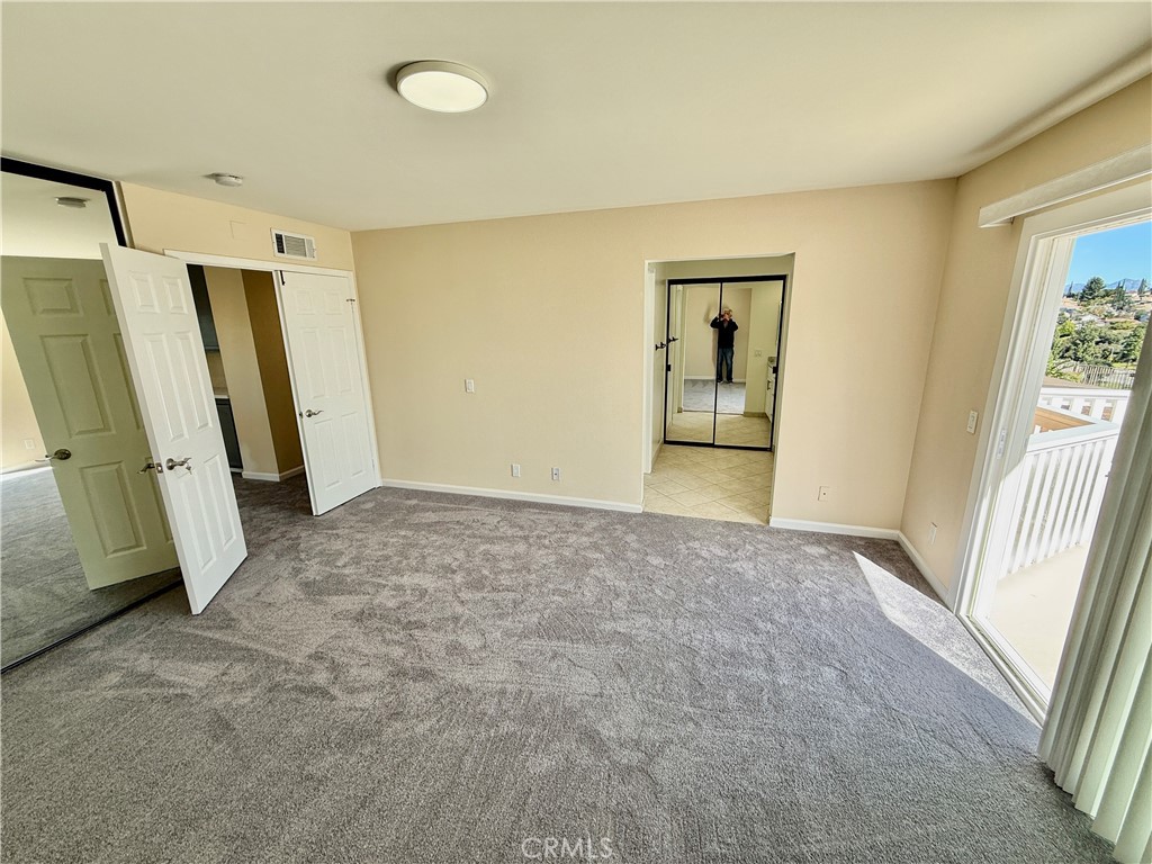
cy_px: 432
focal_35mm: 14
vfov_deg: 85.7
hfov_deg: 102.1
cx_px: 576
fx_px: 466
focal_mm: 2.22
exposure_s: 1/220
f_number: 2.2
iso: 50
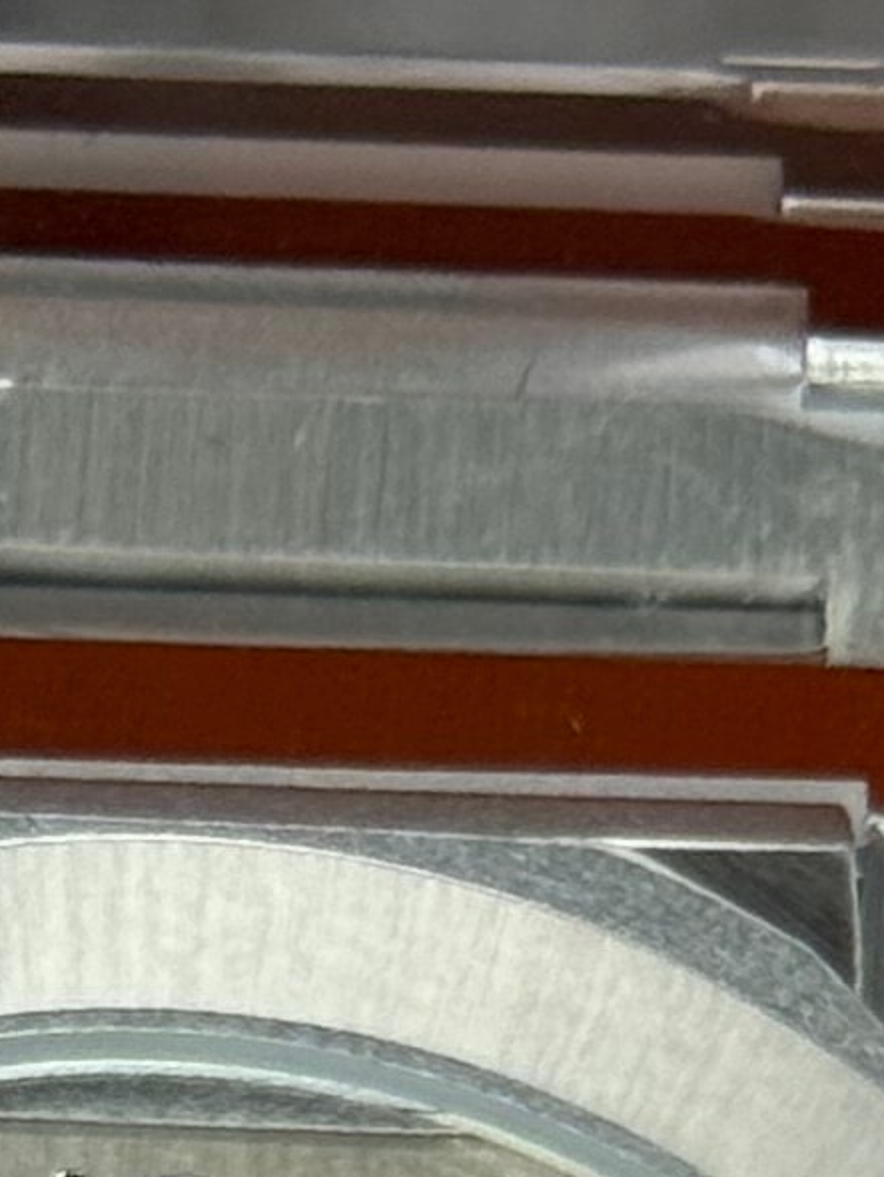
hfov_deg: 4.5
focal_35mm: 328
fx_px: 11160
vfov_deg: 5.9
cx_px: 66
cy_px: 2324
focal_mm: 6.76
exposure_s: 1/1041
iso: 80
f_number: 1.78
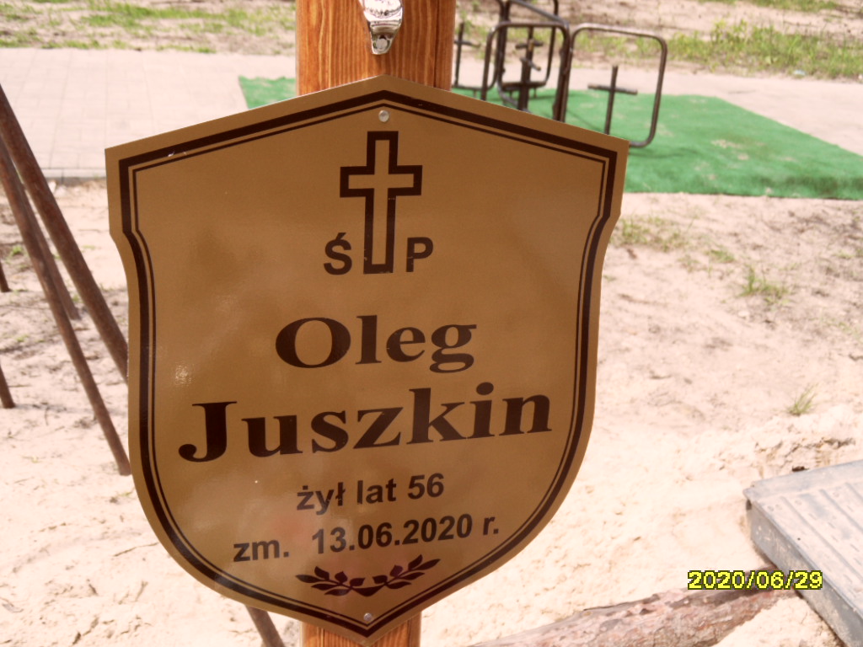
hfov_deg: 46.8
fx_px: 997
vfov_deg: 36.0
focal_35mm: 40
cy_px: 324
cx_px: 432
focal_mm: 6.5
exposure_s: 1/350
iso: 80
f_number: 3.6
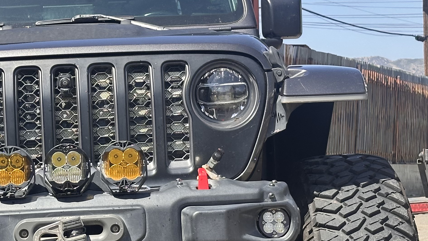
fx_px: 1271
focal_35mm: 112
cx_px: 86
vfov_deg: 10.8
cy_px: 178
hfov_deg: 18.9
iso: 64
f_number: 1.78
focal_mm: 6.86
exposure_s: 1/1453
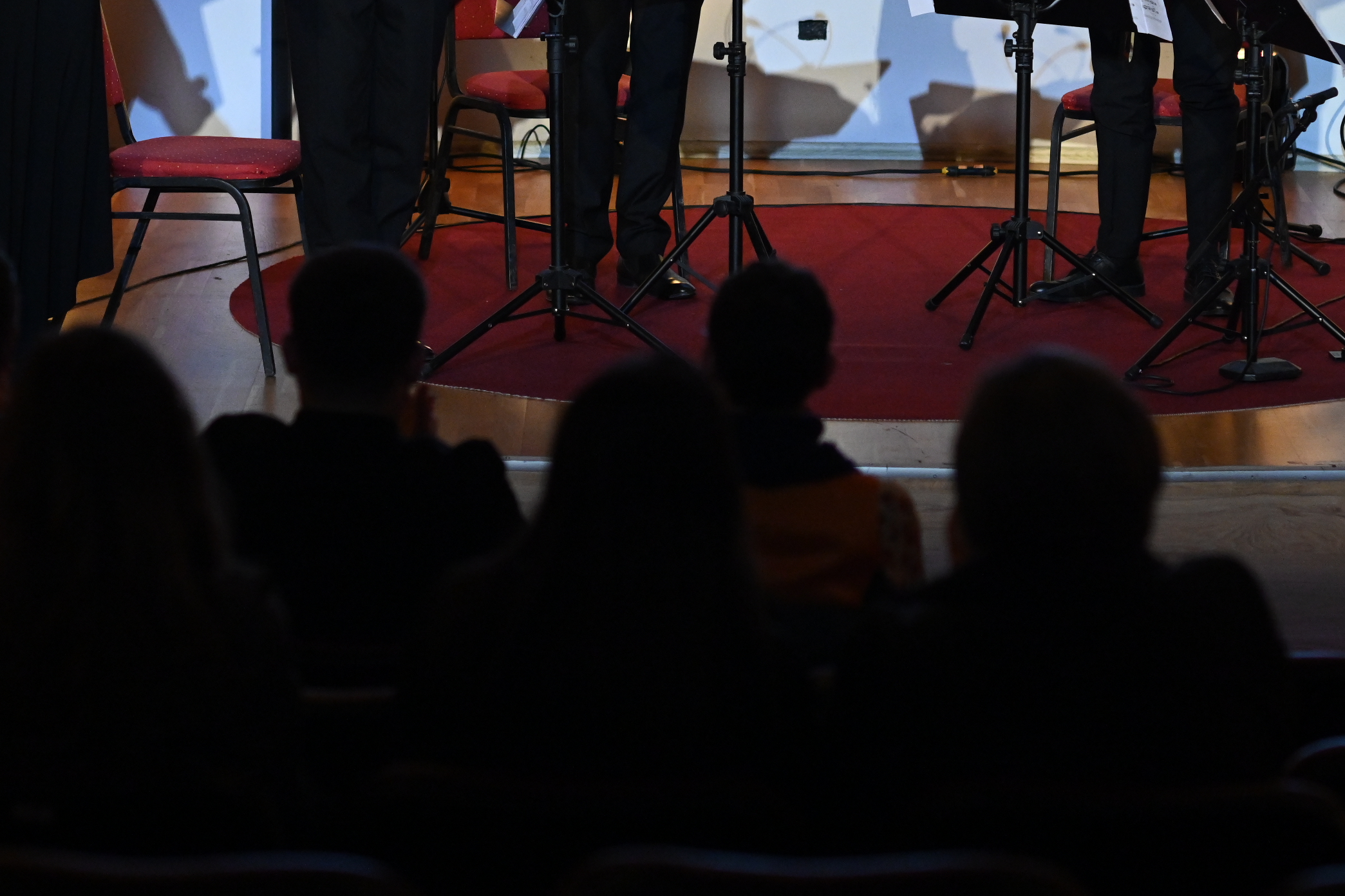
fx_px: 6275
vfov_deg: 8.1
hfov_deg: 12.2
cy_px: 67
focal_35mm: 168
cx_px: 725
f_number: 2.8
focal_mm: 85
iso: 2500
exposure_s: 1/320
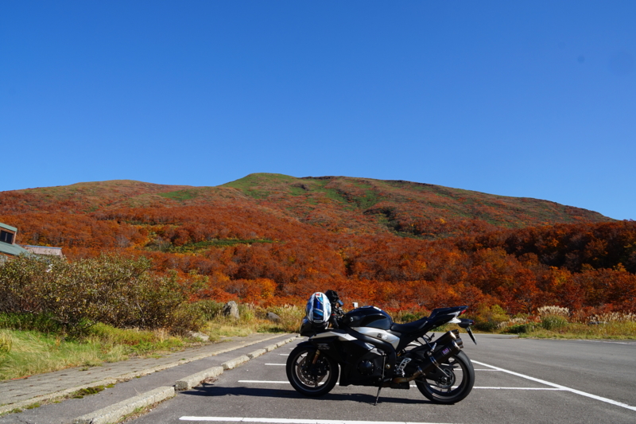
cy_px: 212
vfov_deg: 47.9
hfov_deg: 67.4
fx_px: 477
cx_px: 318
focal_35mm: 27
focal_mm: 18
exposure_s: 1/90
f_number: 13
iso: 100
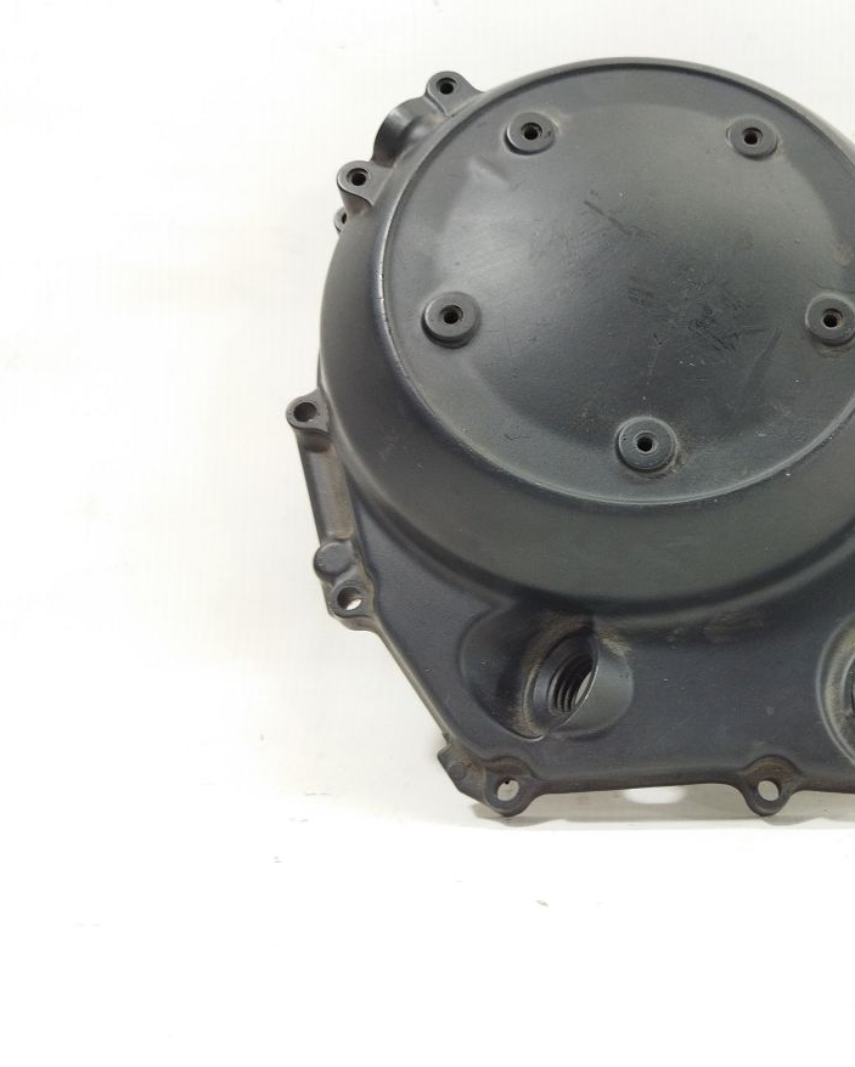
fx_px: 1138
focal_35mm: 36
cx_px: 725
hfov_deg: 39.0
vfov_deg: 50.3
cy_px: 535
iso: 126
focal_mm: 4.71
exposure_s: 1/50
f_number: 1.79
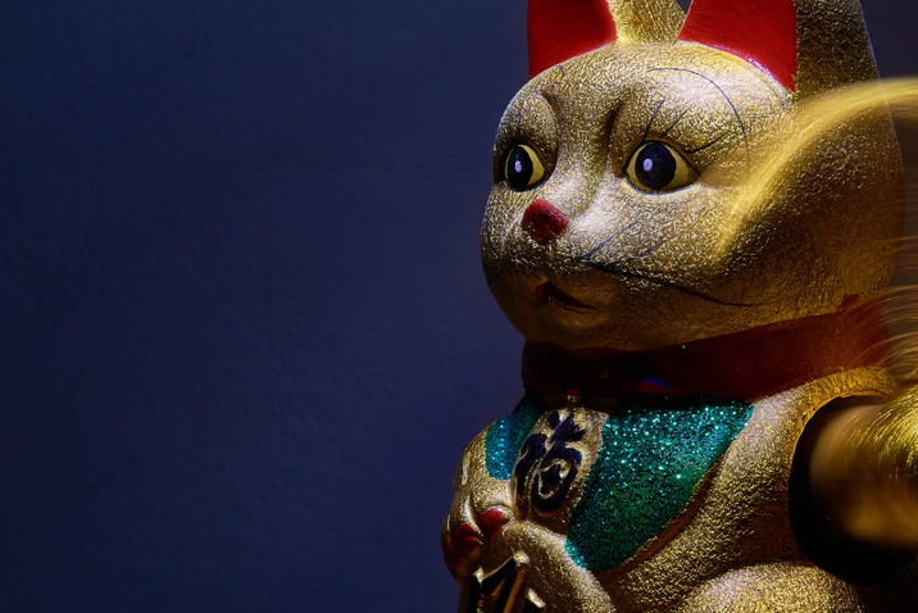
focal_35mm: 106
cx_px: 615
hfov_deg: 19.2
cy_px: 338
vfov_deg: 12.9
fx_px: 2704
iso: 100
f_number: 11
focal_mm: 62
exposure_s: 6
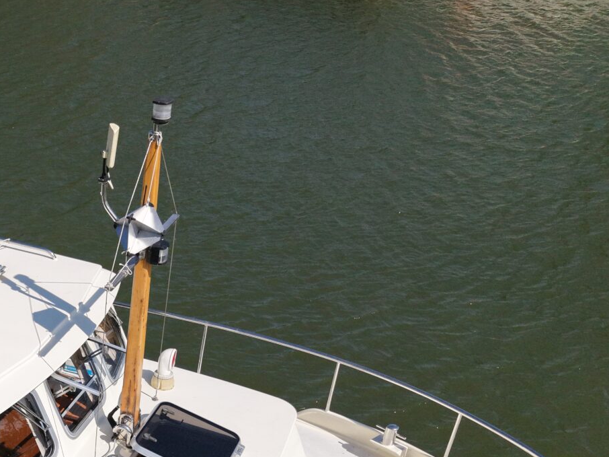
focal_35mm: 53
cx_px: 3
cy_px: 427
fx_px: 932
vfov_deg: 26.4
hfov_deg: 33.2
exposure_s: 1/640
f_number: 1.8
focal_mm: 8.67
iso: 740
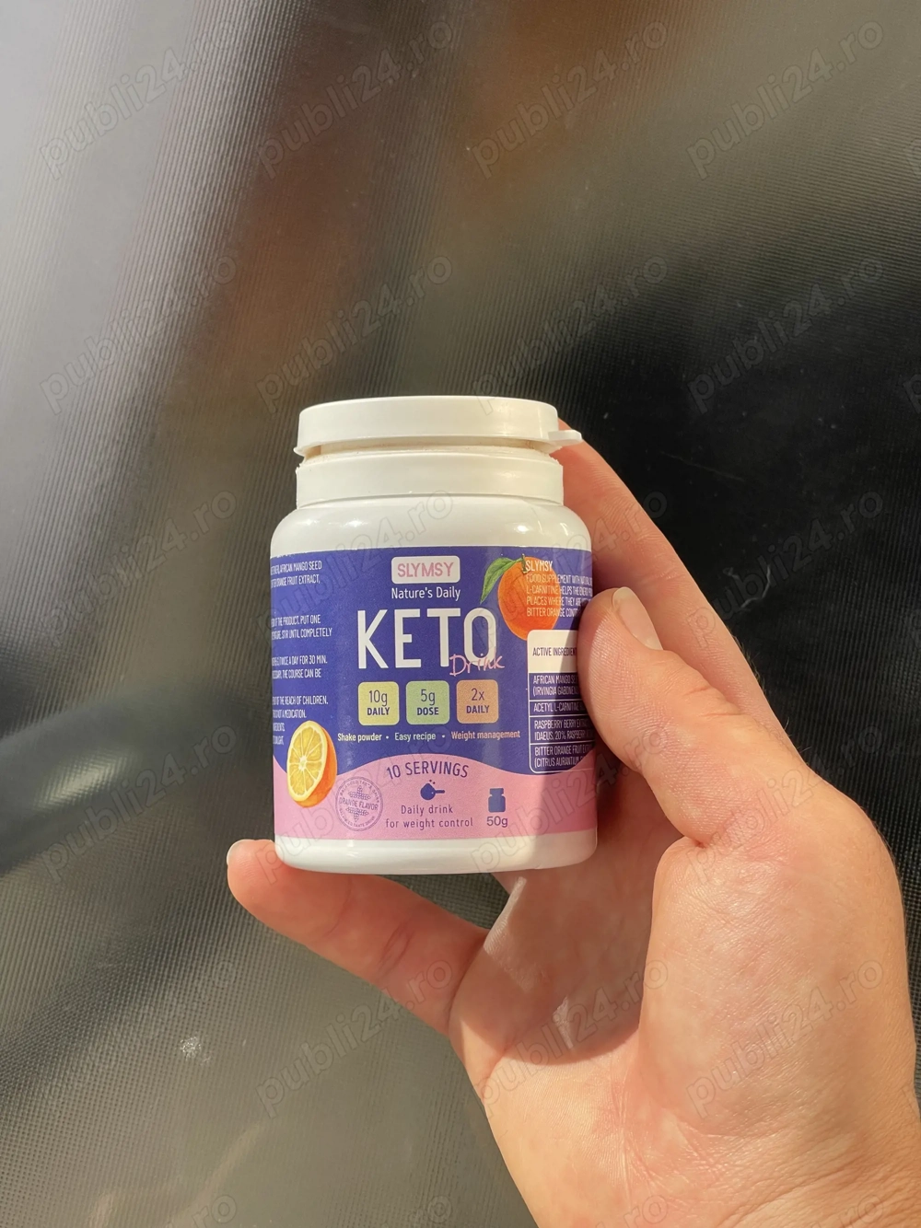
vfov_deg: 30.3
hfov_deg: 22.9
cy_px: 614
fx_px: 2271
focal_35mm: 64
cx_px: 460
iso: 20
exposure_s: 1/1263
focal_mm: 7.5
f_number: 2.2
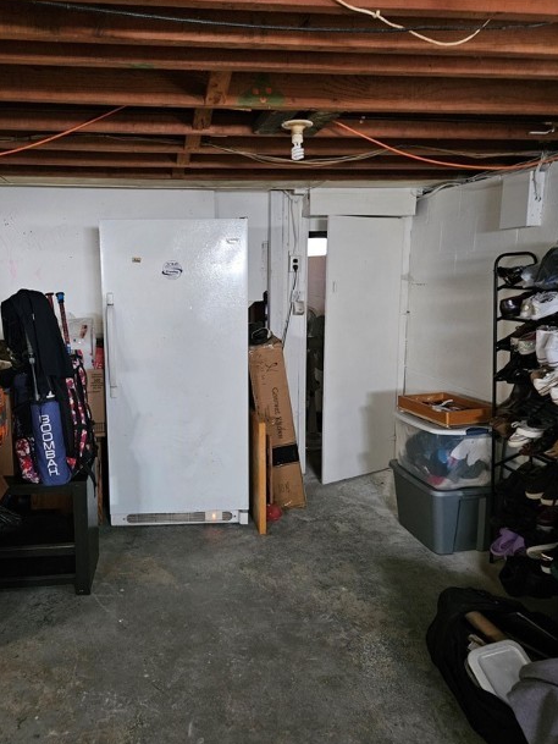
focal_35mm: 29
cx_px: 232
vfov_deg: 61.6
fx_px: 623
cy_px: 377
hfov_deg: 48.0
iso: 640
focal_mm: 5.4
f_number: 1.8
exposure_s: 1/24
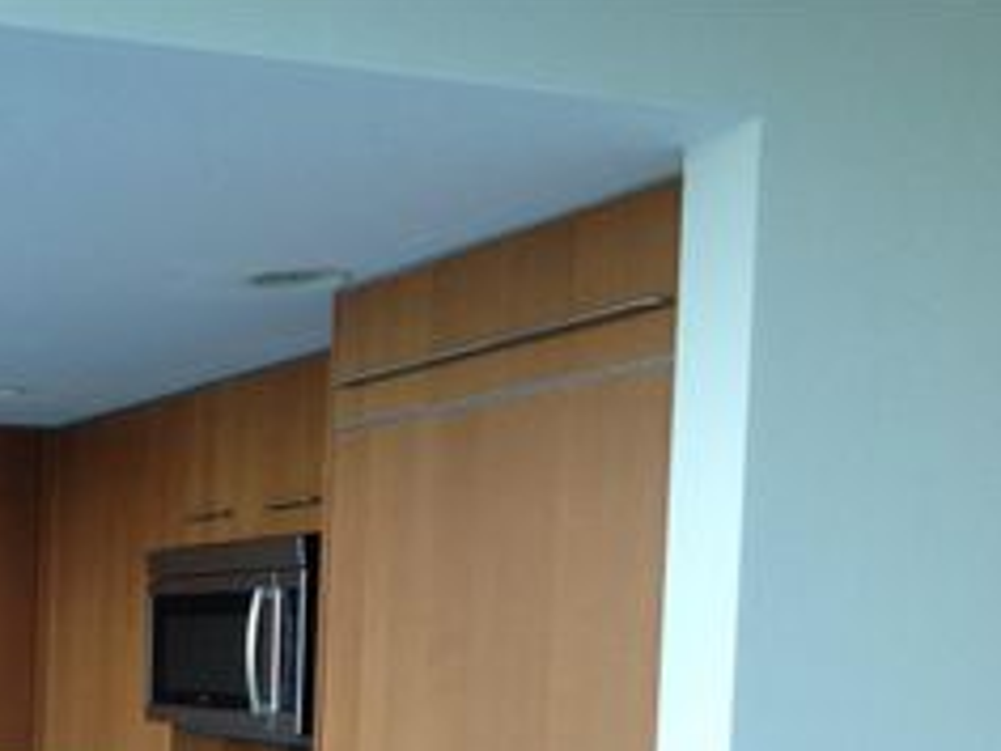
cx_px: -34
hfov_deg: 24.9
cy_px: 783
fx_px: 2140
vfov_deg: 19.2
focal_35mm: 74
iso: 100
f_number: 2.4
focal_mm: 4.28
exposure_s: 1/120
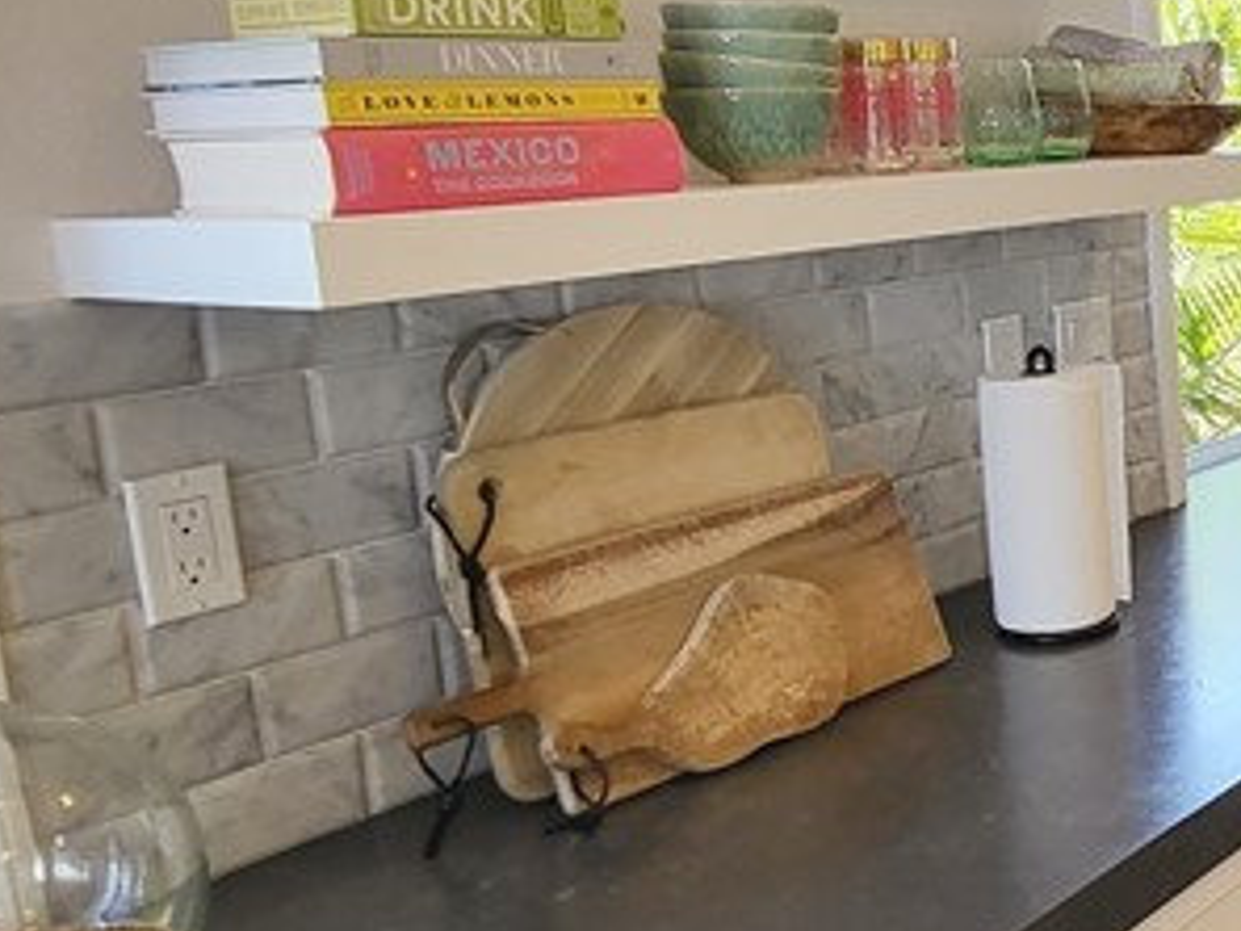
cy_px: 373
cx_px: 1446
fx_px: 1613
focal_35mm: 45
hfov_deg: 34.6
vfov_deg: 32.1
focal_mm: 1.74
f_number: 2.2
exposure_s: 1/60
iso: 80
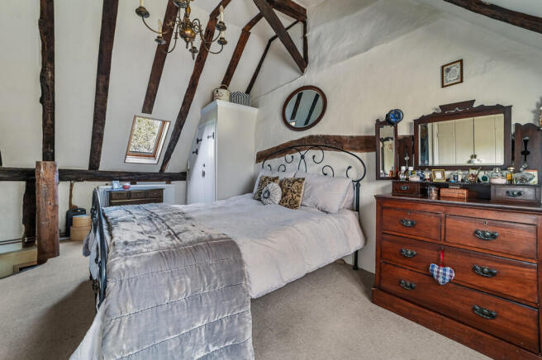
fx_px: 211
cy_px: 180
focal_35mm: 14
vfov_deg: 81.1
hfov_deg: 104.3
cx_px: 271
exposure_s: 1.3
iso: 400
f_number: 8
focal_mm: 14
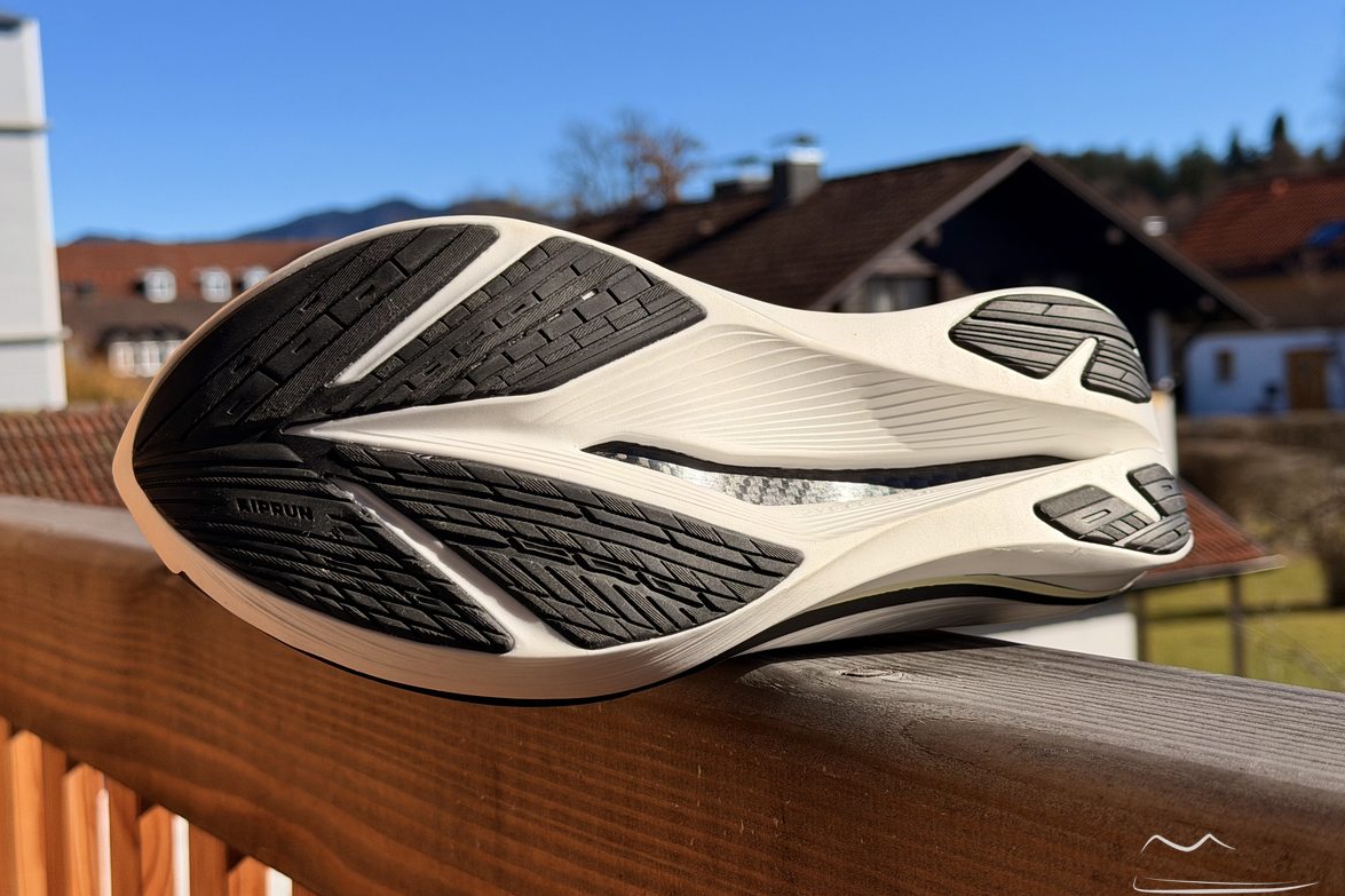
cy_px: 443
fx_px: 1905
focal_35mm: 51
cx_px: 670
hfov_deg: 38.9
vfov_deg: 26.5
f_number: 1.78
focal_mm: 6.76
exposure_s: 1/7143
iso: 64
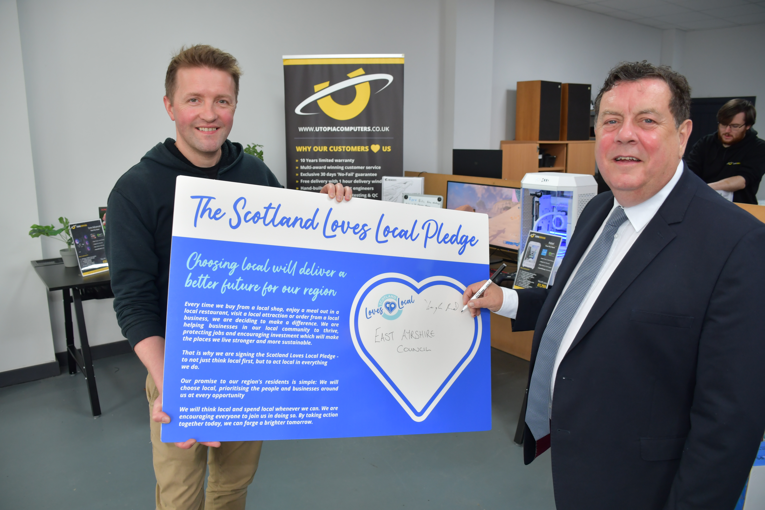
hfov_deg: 67.4
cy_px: 255
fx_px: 574
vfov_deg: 47.9
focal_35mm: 27
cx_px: 382
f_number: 4
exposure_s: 1/60
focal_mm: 18
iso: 400
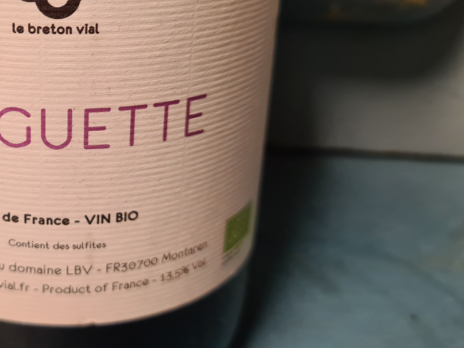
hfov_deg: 34.9
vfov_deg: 28.4
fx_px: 684
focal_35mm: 51
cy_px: 123
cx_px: 30
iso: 200
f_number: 1.8
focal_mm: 5.4
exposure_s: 1/50
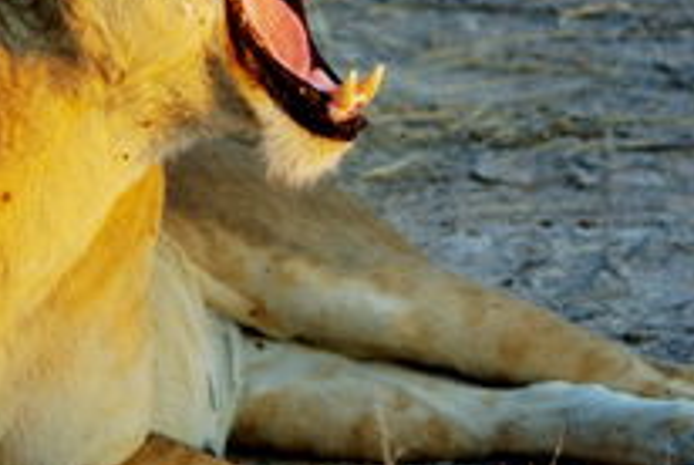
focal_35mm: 386
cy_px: 67
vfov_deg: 3.6
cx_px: 131
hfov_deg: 5.3
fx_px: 7452
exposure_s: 1/90
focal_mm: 95
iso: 100
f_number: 5.6
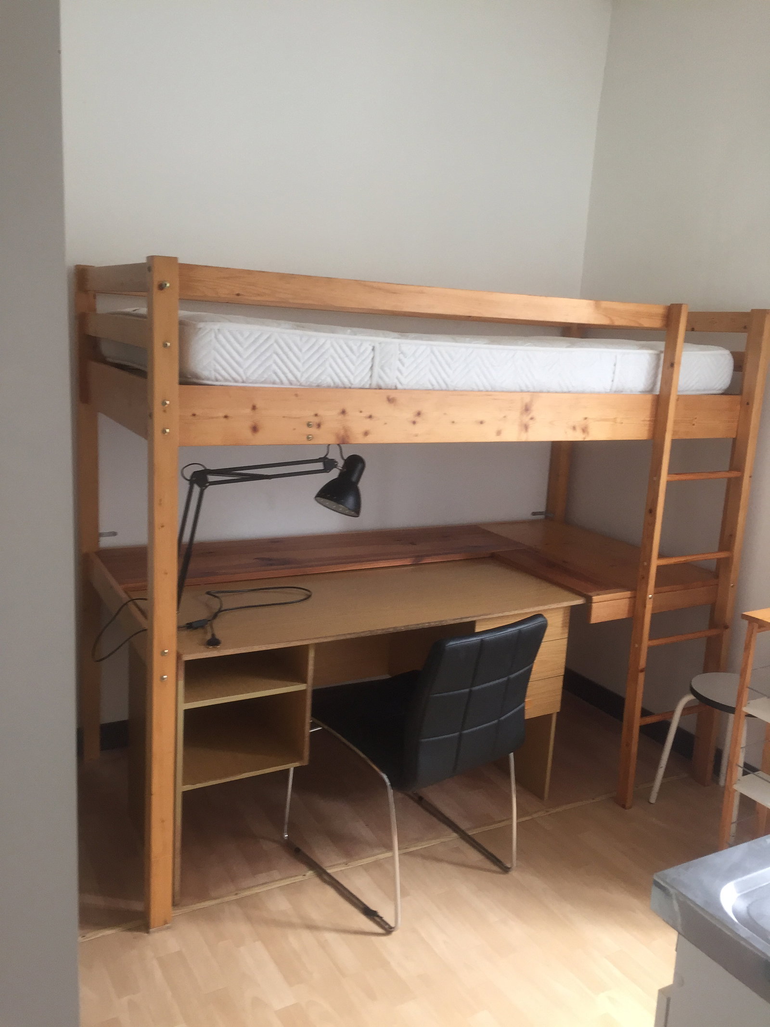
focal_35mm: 29
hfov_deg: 48.2
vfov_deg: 61.7
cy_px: 514
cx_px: 385
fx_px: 860
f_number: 2.2
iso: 125
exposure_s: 1/33
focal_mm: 4.15
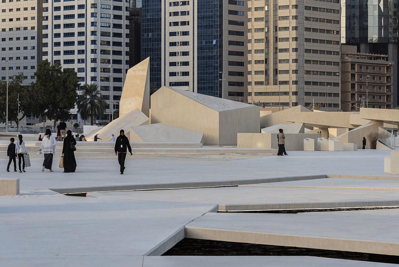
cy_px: 134
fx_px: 1220
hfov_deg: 18.6
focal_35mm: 110
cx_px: 200
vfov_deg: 12.5
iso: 100
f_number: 11
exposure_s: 1/60
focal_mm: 110
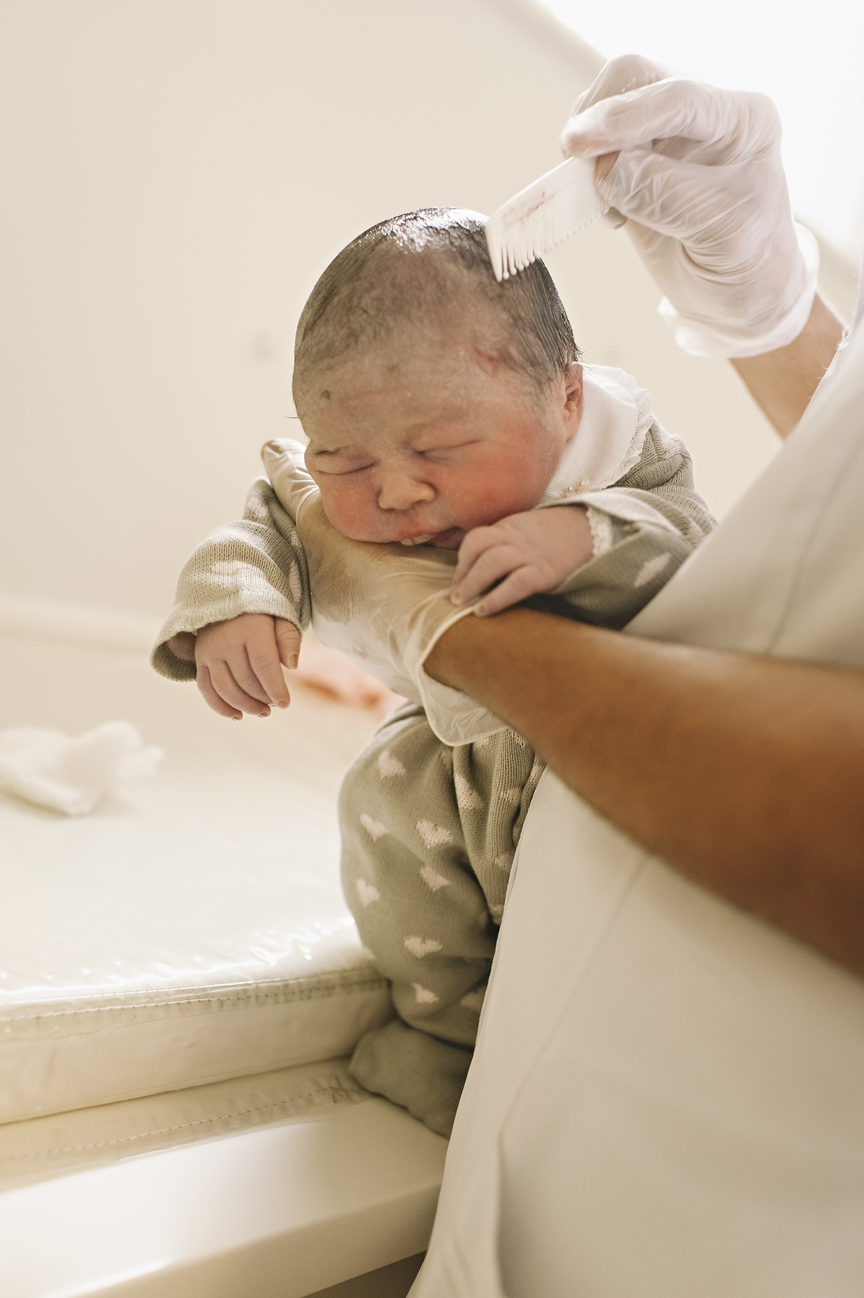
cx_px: 432
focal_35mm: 35
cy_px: 649
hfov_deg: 37.8
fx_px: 1261
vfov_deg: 54.5
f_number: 2.8
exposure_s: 1/320
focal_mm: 35
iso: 1250
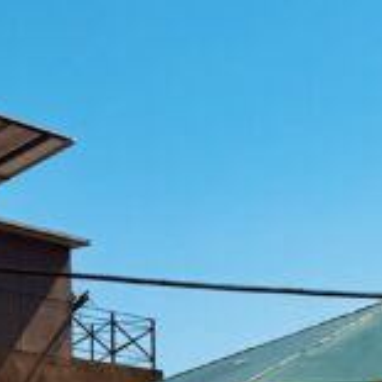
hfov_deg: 10.7
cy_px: 490
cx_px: 914
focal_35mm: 140
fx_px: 1748
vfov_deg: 12.1
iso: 80
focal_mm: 6.86
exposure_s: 1/10417
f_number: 1.78
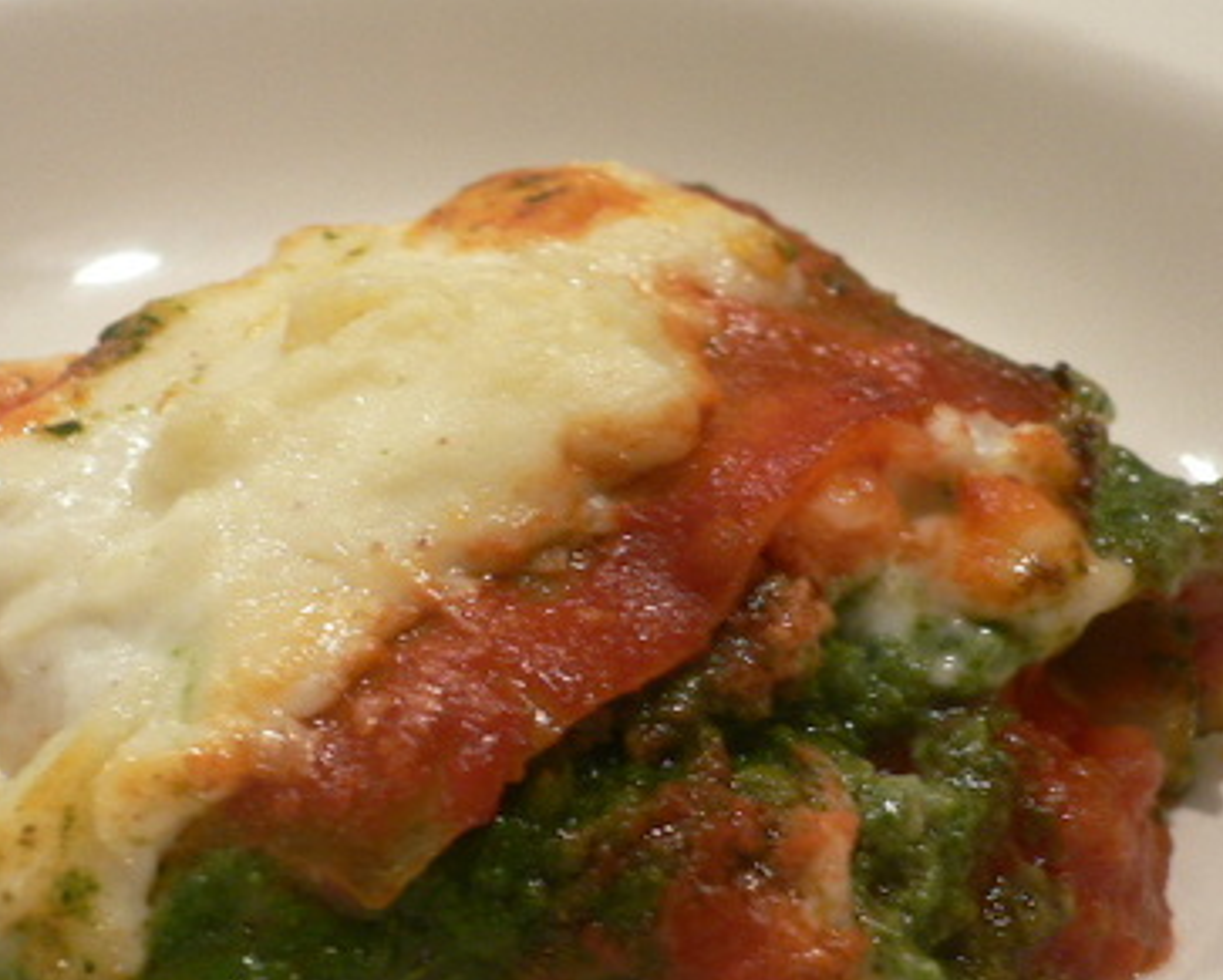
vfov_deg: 32.1
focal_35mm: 47
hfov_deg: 39.4
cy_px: 544
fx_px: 1703
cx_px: 529
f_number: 2.8
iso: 100
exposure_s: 1/15
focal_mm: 5.8
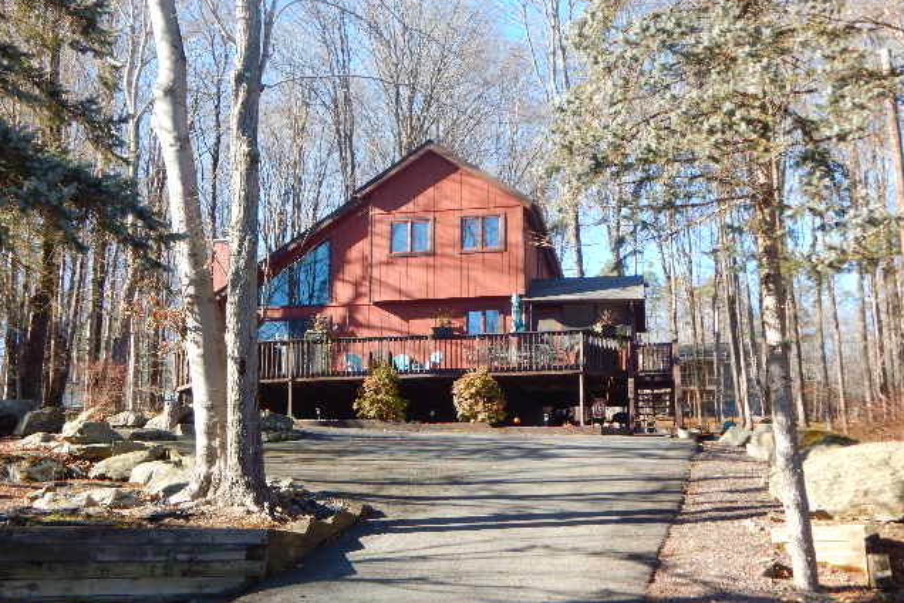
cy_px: 297
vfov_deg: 29.9
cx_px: 452
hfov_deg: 43.6
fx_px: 1130
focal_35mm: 45
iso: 125
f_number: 3.6
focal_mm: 7.7
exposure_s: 1/200
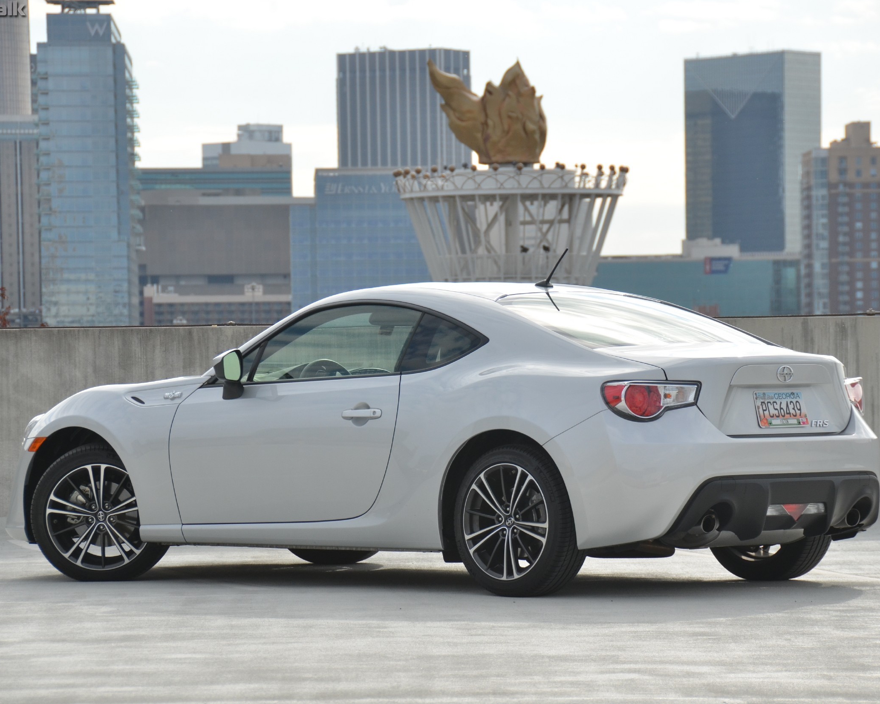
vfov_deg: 8.7
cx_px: 463
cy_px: 352
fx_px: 4651
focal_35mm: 179
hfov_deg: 10.8
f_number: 6.3
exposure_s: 1/1600
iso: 400
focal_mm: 105
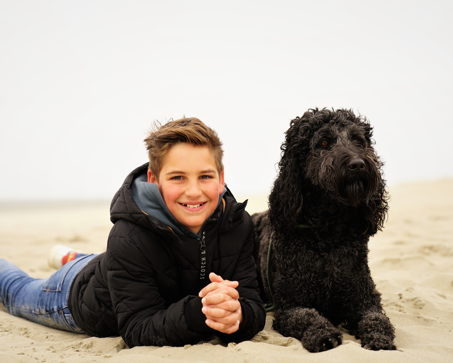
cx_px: 207
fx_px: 1059
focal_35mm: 79
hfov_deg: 24.1
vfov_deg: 19.4
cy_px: 182
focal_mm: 70
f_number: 2.8
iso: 100
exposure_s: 1/640
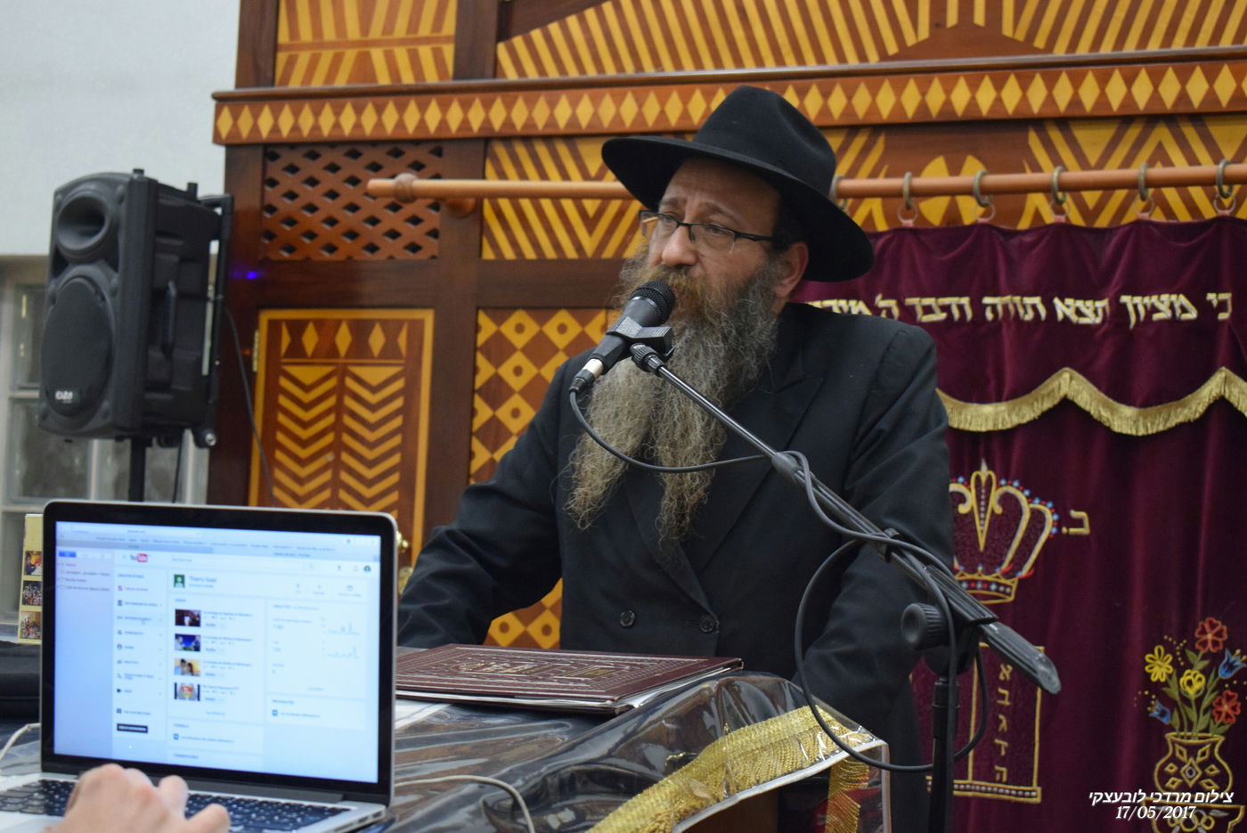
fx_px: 2495
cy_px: 416
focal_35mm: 72
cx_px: 624
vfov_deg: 18.9
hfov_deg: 28.1
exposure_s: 1/60
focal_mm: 48
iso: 2500
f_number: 5.3
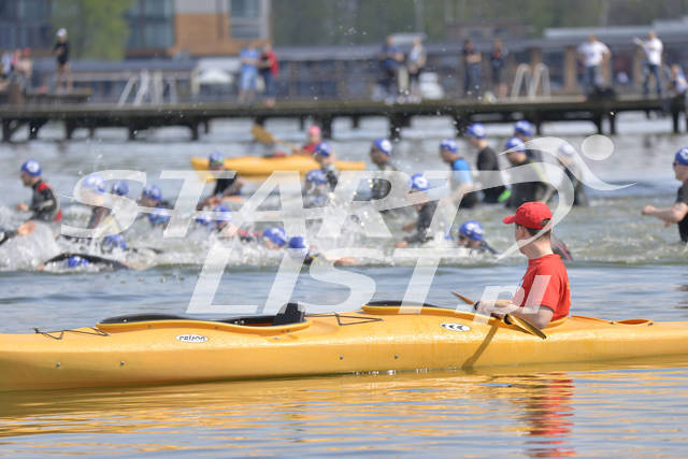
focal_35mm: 280
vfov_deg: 4.9
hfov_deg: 7.4
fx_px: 5352
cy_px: 230
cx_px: 344
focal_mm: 280
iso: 800
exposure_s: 1/4000
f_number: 5.6
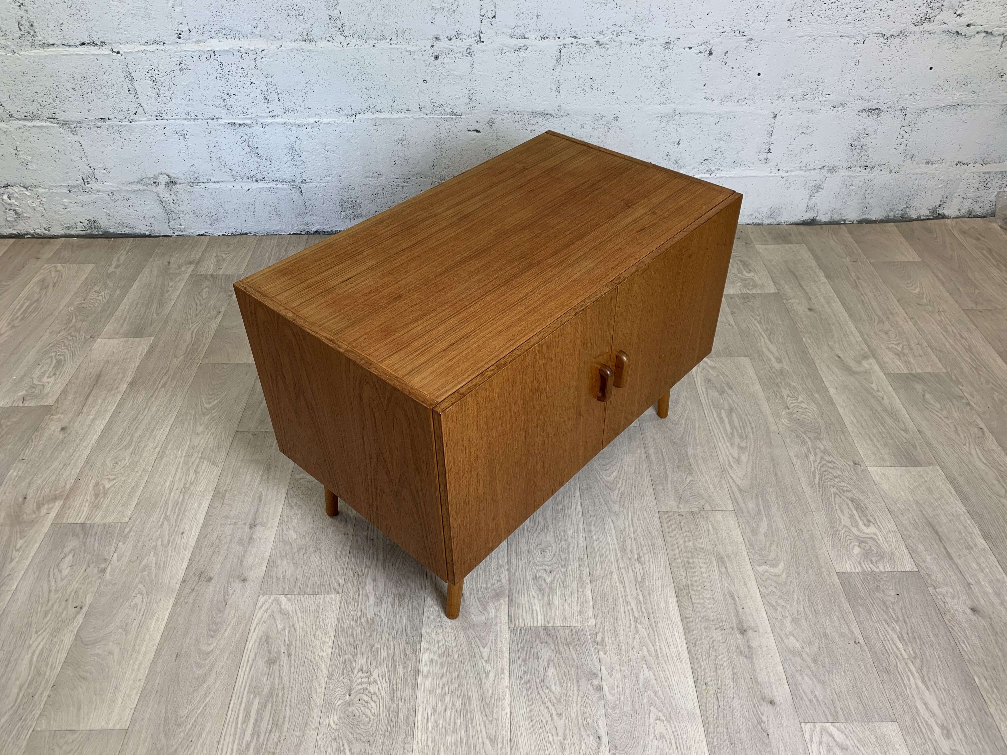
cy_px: 378
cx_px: 504
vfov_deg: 53.1
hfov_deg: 67.3
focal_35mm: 26
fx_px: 756
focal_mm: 4.25
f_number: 1.8
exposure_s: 1/100
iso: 64
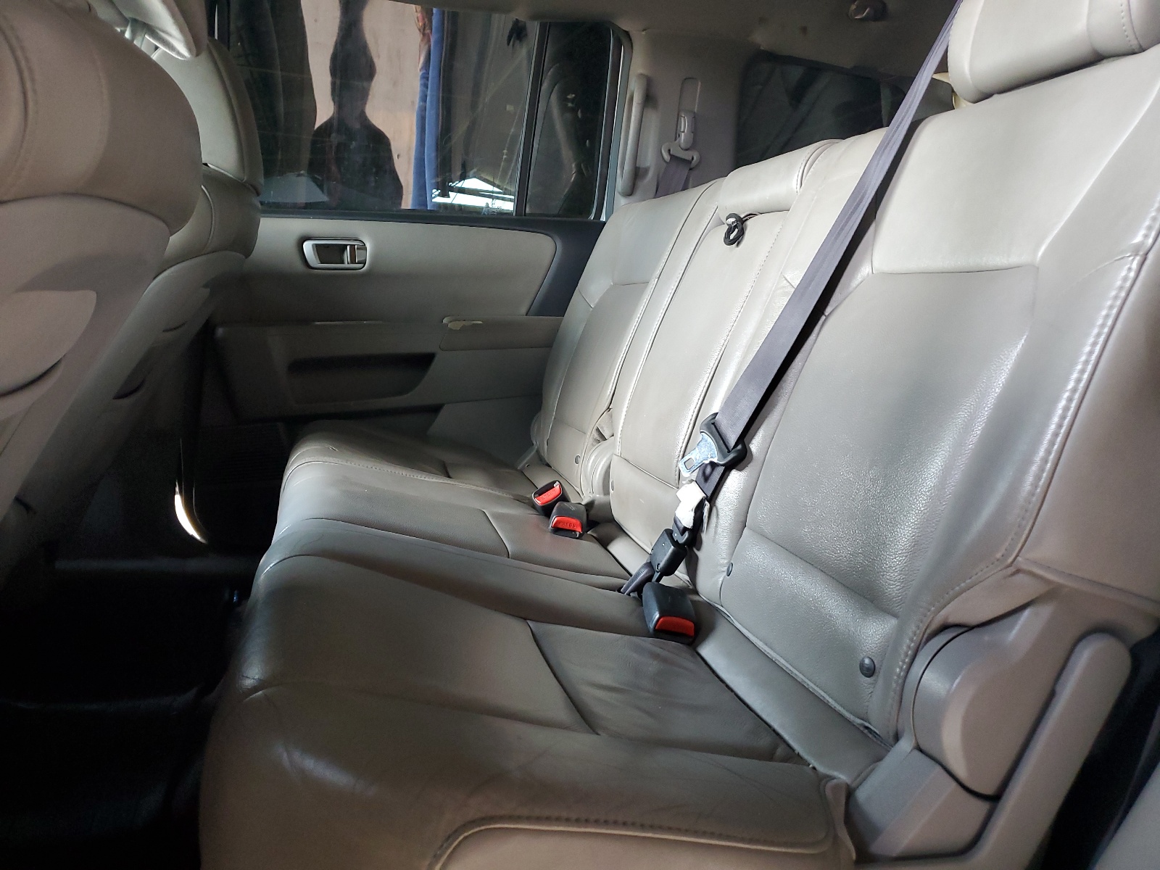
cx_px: 580
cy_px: 435
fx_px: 871
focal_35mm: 26
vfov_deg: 53.1
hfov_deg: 67.3
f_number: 1.5
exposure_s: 1/50
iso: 210
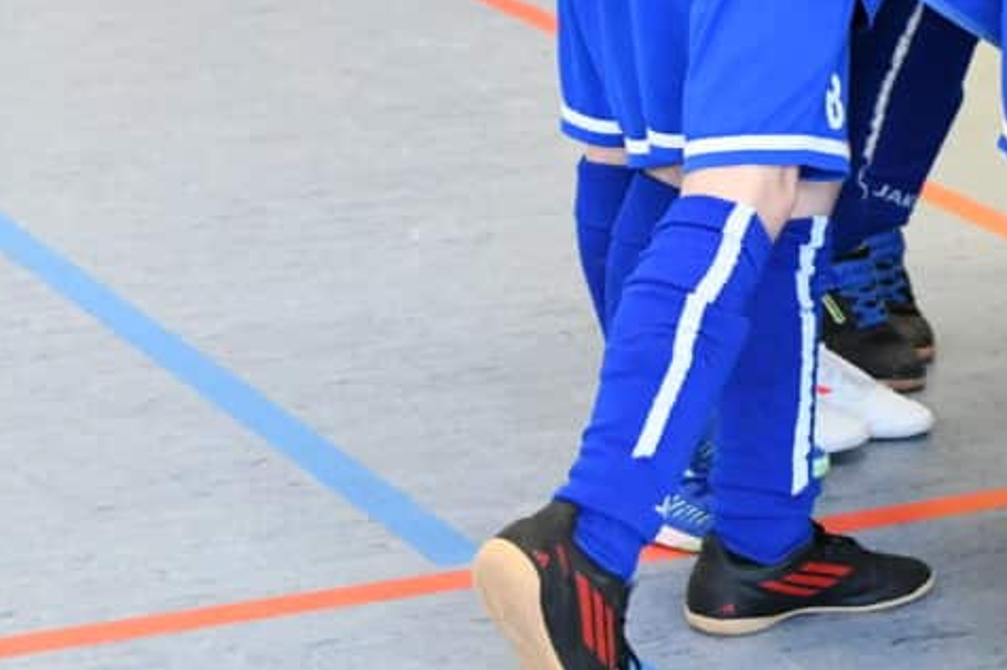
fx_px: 4809
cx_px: 1722
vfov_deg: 7.8
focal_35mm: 172
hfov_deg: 11.2
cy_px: -455
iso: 5000
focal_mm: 40
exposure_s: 1/640
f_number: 2.8
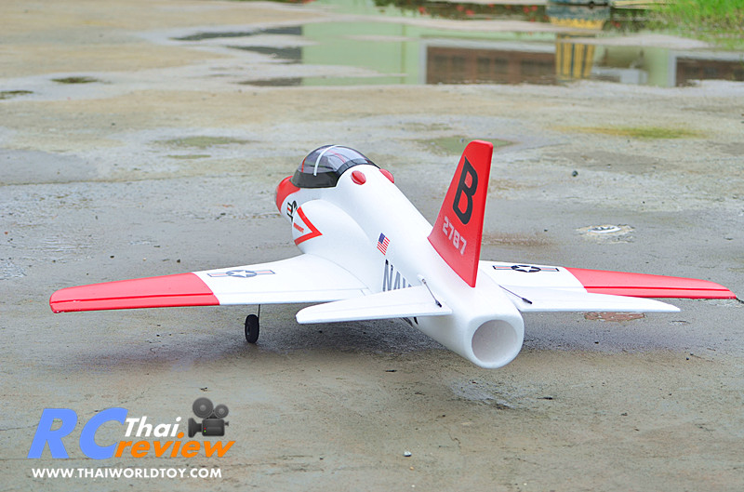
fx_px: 1917
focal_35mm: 93
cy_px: 246
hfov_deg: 22.0
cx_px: 372
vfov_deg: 14.6
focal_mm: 62
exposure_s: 1/160
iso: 100
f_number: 5.6
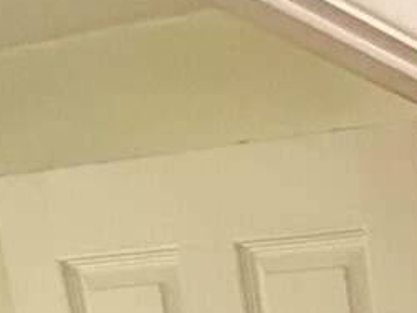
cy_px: 850
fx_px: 1072
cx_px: 1206
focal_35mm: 89
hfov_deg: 12.0
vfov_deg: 11.8
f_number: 2.2
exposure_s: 1/60
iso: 500
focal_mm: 2.22
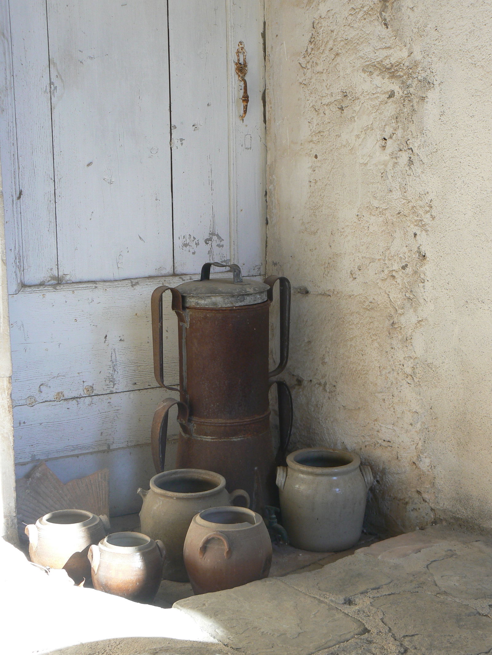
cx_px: 246
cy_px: 328
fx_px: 1023
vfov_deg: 35.5
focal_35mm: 54
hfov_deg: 27.0
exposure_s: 1/50
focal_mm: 9.1
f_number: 4
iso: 80
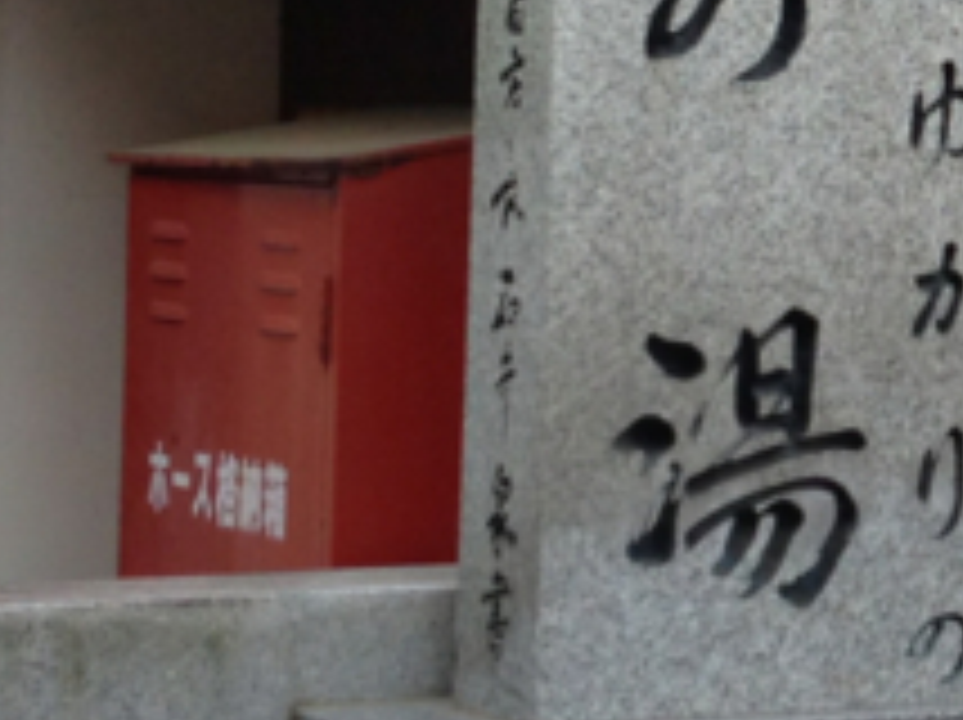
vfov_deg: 9.3
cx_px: 1359
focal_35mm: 158
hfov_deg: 12.0
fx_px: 4391
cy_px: 22
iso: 50
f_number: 2.4
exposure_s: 1/609
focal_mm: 4.13
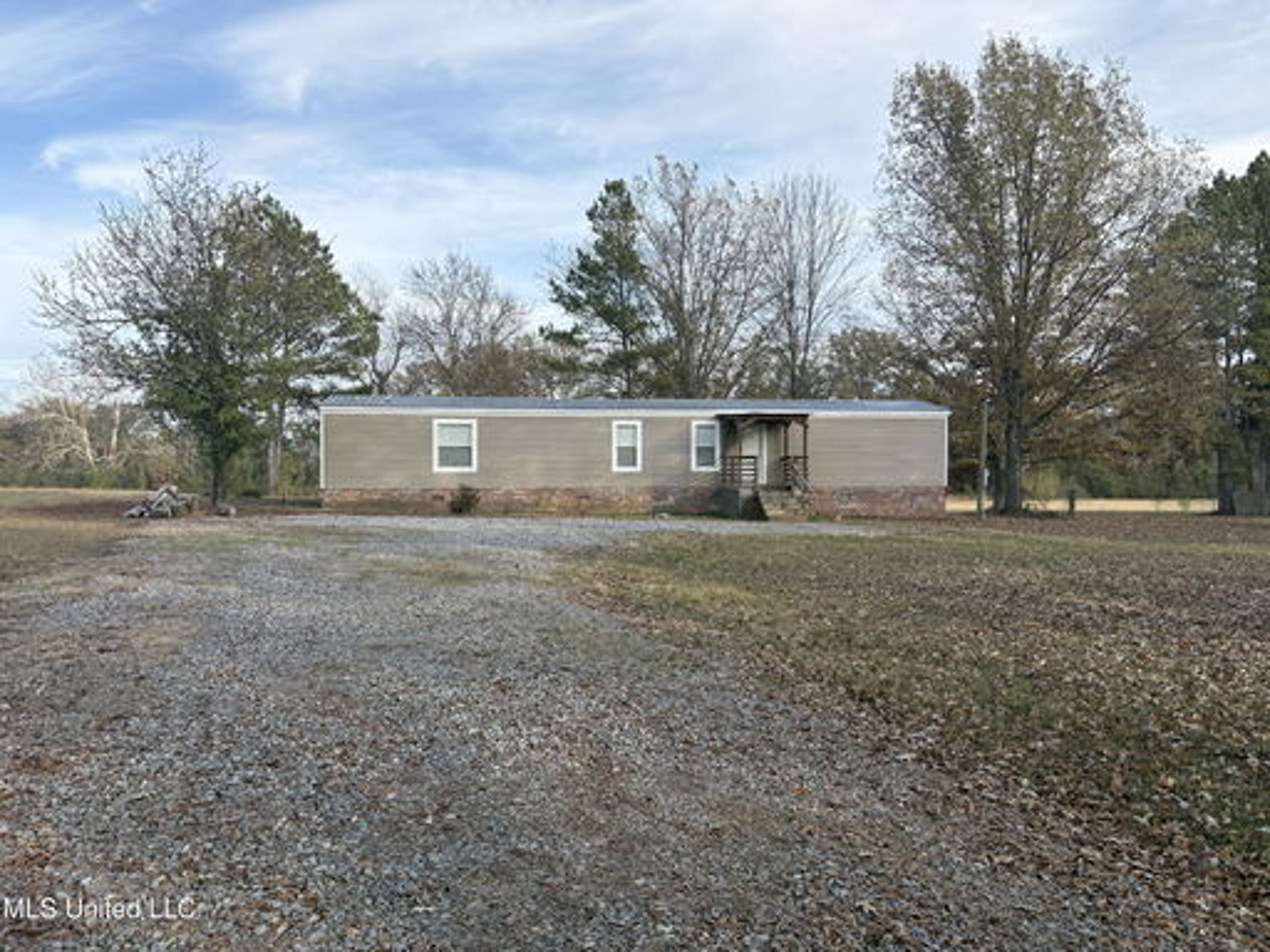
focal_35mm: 26
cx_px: 635
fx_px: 954
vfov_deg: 53.1
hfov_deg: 67.3
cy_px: 476
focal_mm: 5.96
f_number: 1.6
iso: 50
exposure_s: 1/1364
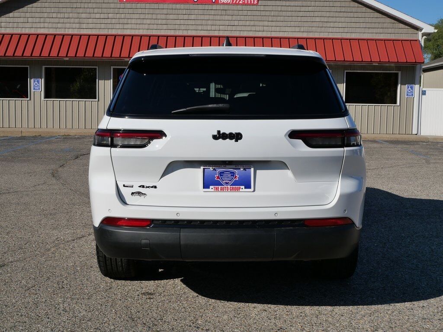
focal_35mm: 46
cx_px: 222
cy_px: 166
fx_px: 589
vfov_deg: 31.5
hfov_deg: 41.2
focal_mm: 23
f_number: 13
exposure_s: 1/500
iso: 200
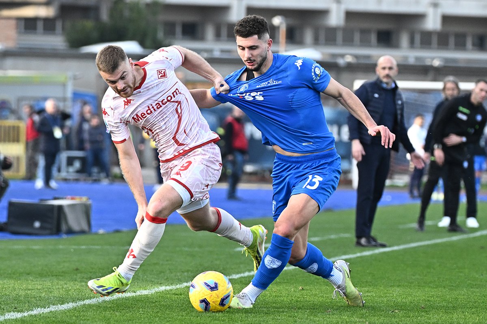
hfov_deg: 7.6
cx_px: 244
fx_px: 3652
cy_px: 162
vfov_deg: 5.1
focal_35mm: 270
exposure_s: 1/1600
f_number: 4
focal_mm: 180
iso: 1800
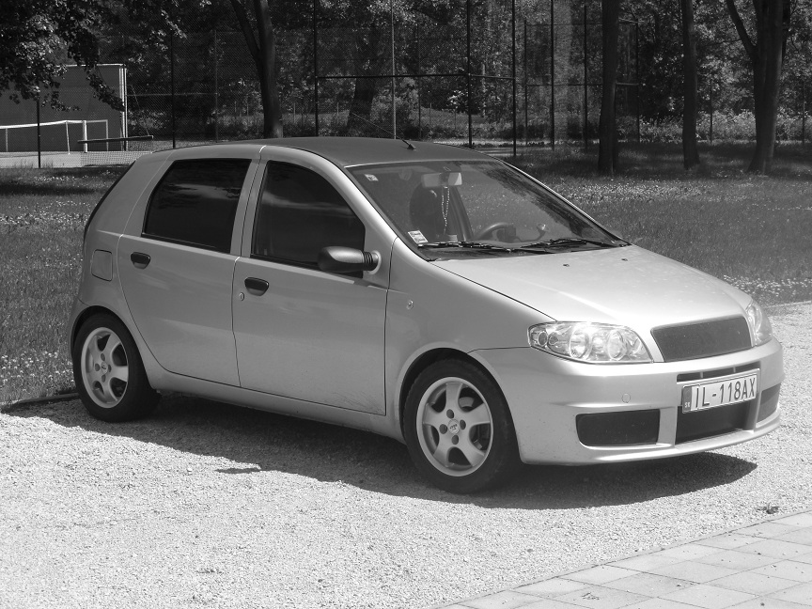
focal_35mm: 80
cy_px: 304
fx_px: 1877
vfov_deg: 18.4
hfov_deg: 24.4
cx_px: 406
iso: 80
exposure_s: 1/320
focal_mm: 14.2
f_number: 4.5
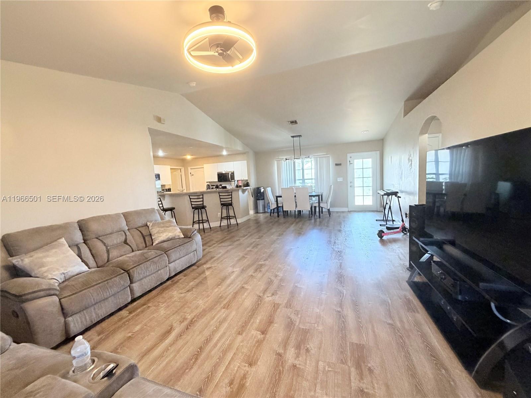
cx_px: 266
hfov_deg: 102.1
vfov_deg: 85.7
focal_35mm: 14
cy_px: 199
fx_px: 215
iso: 500
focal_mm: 2.22
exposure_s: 1/60
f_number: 2.2
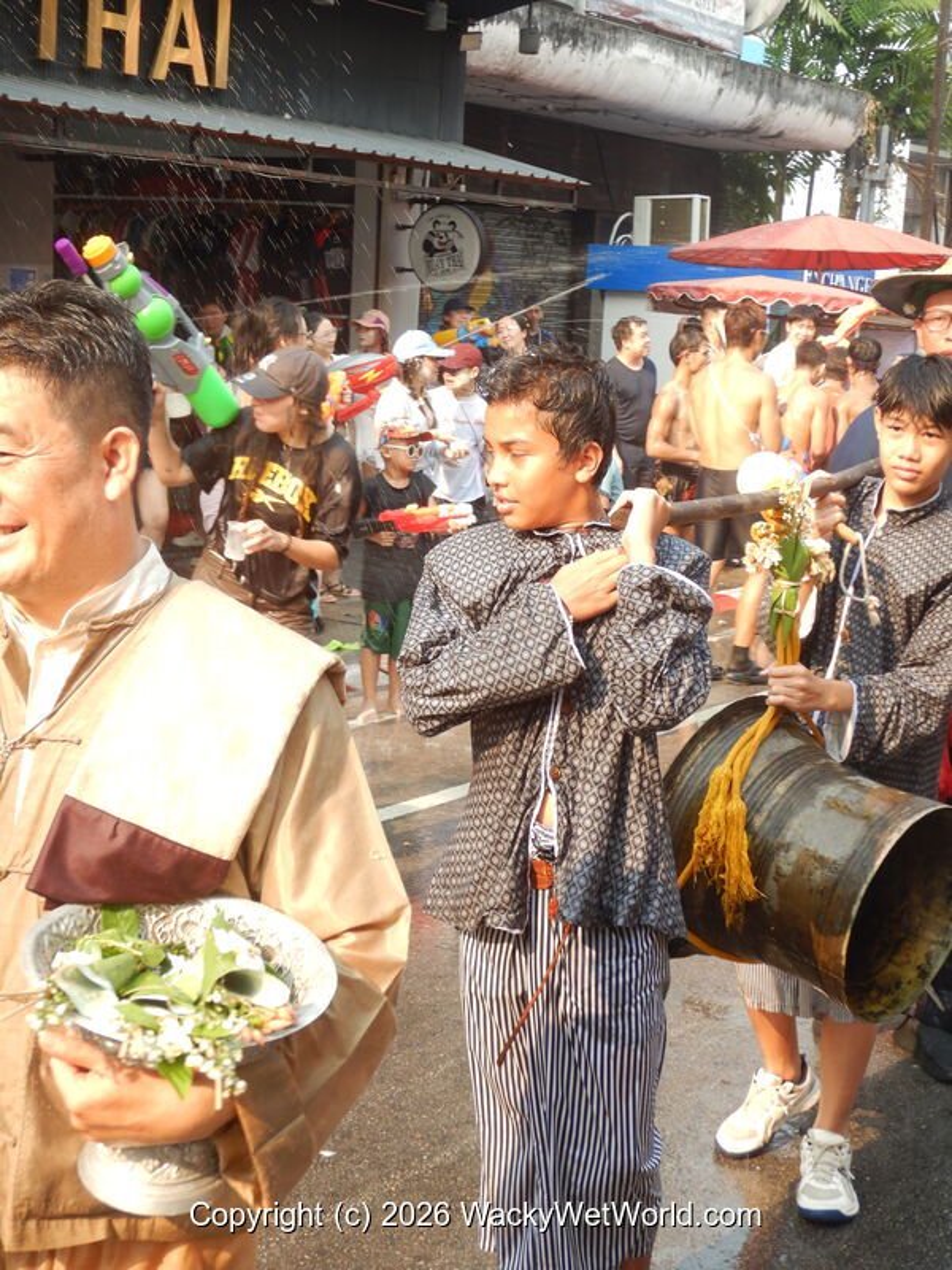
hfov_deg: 26.1
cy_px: 635
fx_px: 2053
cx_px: 476
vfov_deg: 34.3
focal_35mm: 56
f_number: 4.4
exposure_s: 1/100
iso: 125
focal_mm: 10.1
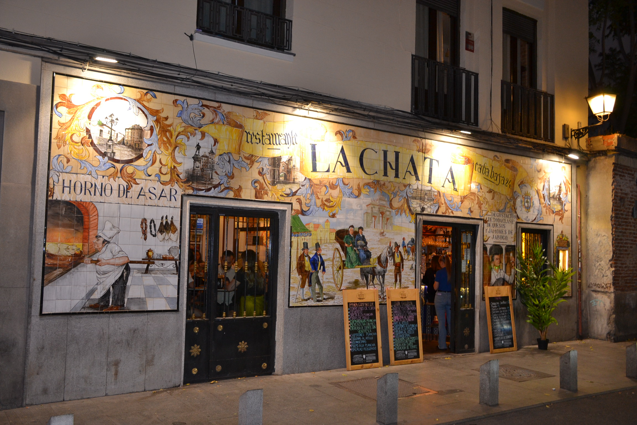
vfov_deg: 40.0
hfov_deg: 57.2
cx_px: 318
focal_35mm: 33
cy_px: 212
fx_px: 584
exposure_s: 1/60
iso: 500
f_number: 3.5
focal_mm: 22
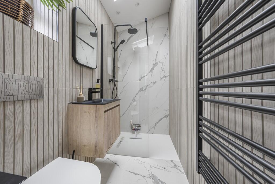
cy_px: 92
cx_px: 138
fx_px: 92
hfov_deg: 112.6
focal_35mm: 12
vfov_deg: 90.0
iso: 320
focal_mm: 12
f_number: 9
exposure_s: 1/5
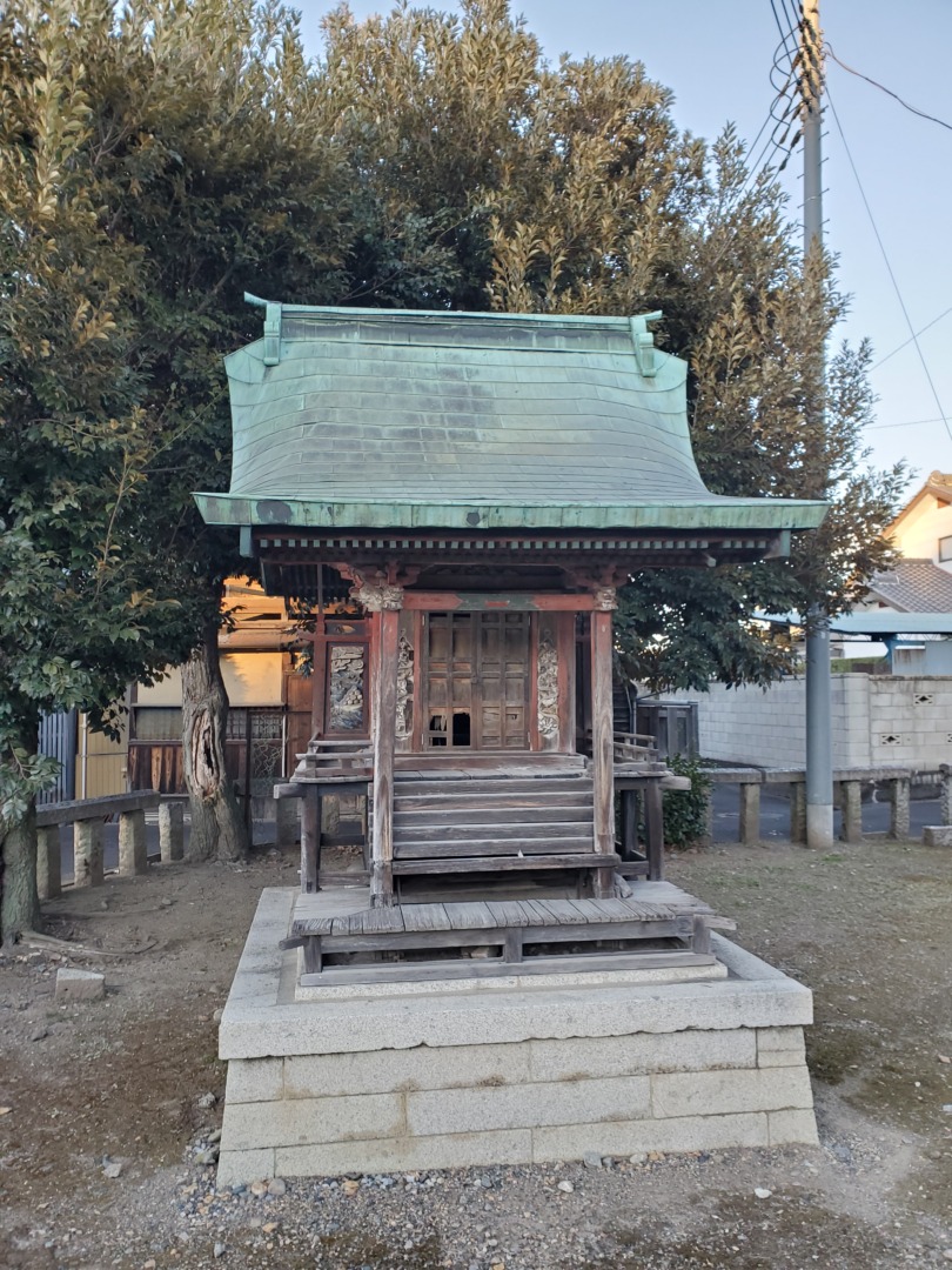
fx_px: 953
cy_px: 635
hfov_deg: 53.1
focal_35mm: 26
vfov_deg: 67.3
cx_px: 476
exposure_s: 1/100
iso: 125
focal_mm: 4.3
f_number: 2.4
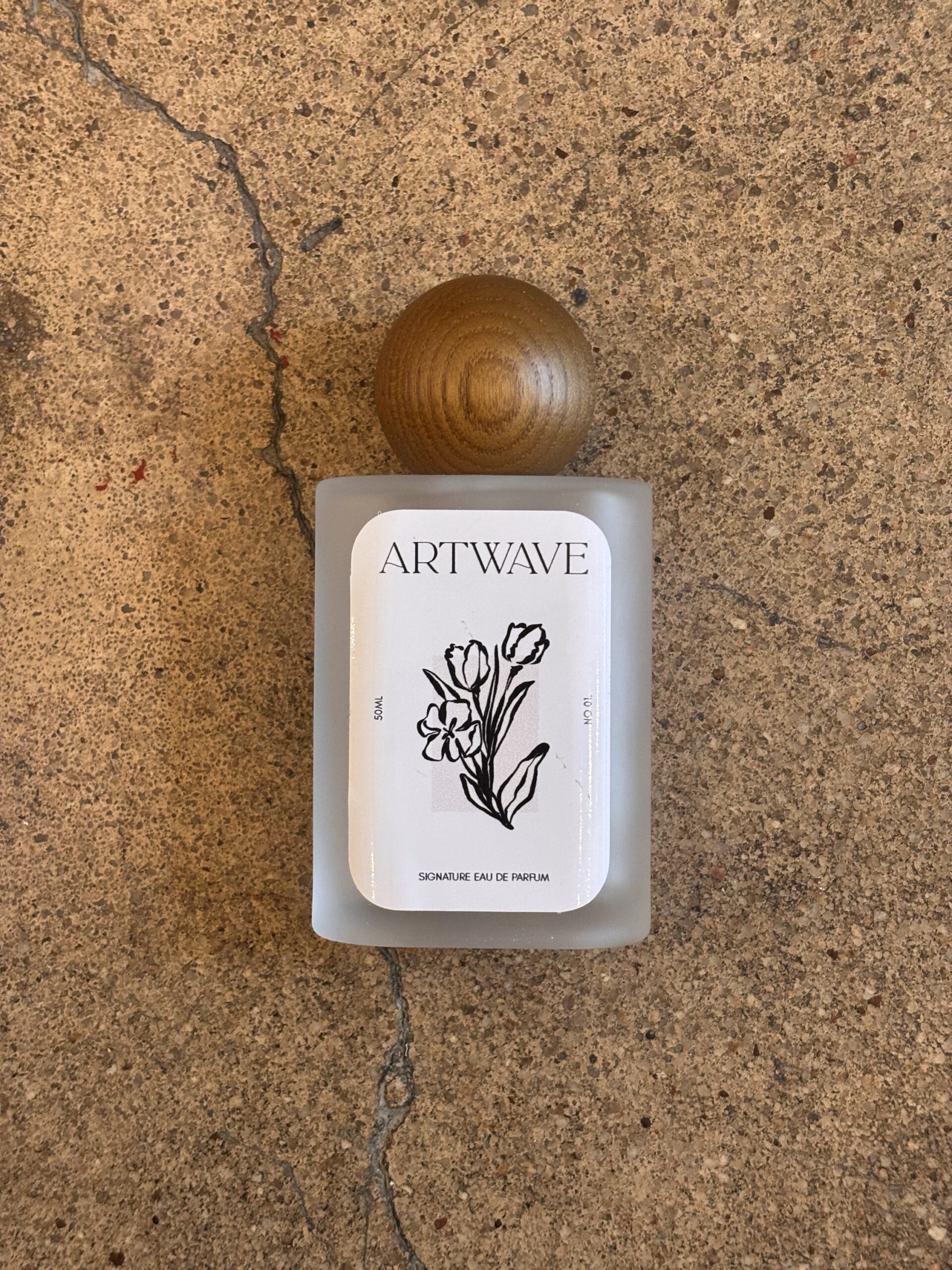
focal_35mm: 52
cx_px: 476
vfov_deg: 36.8
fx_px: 1907
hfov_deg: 28.0
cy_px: 635
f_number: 1.6
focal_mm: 5.96
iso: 200
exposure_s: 1/33
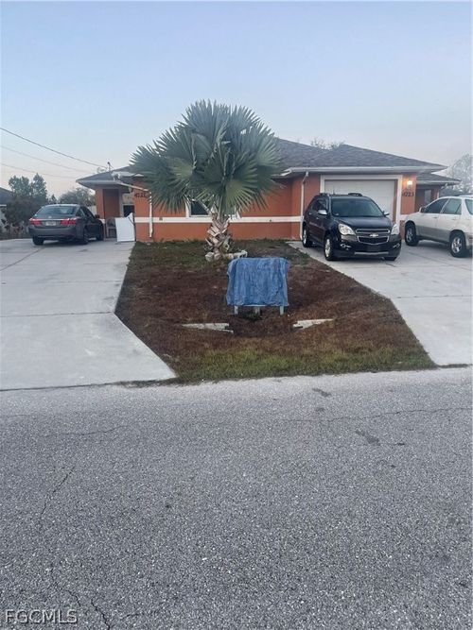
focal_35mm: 25
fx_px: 456
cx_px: 236
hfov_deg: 54.9
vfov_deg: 69.4
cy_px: 315
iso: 125
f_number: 1.6
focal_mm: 5.1
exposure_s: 1/121
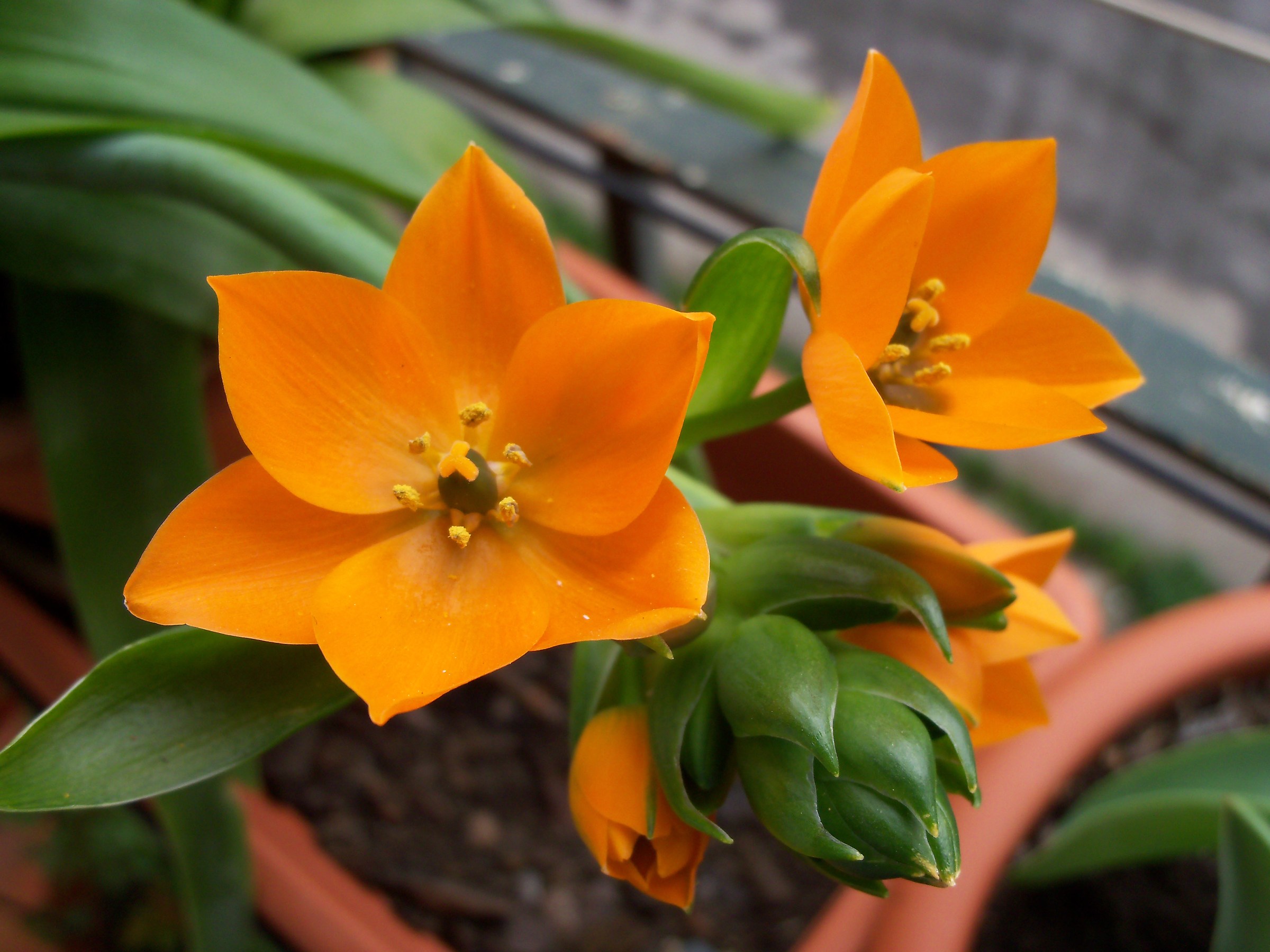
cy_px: 476
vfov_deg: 40.7
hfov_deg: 52.6
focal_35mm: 35
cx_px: 635
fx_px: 1284
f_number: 3
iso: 64
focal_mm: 6.3
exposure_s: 1/125
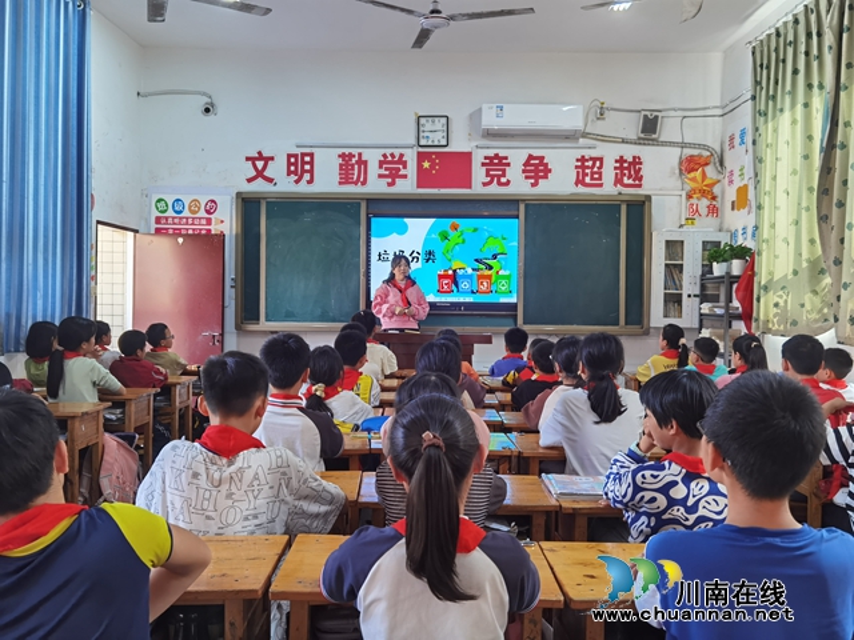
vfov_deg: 42.9
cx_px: 427
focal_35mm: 33
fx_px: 814
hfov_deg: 55.4
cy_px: 320
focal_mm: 6.71
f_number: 1.9
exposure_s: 1/50
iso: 50
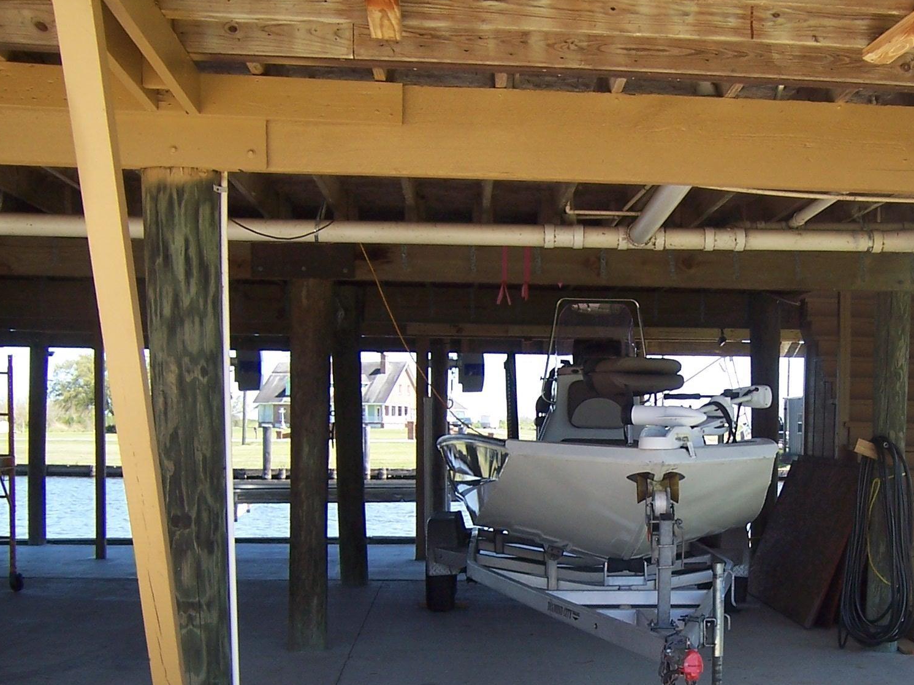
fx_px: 1346
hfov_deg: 36.8
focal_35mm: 51
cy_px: 524
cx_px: 665
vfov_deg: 28.1
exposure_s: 1/250
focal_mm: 5.5
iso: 80
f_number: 3.4
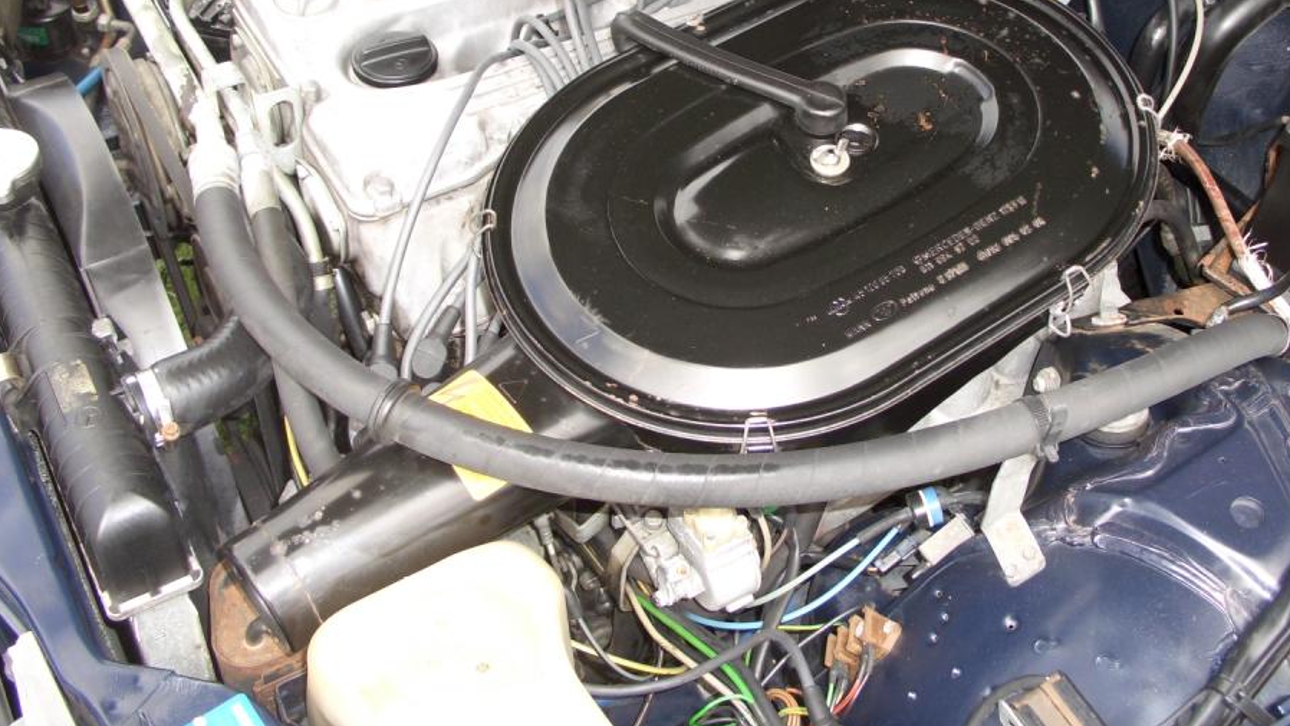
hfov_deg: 49.3
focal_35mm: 41
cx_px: 730
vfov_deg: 28.6
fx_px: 1402
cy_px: 177
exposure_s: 1/250
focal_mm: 7.1
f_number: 2.8
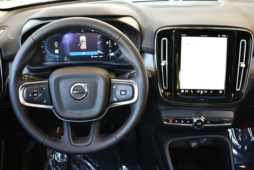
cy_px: 85
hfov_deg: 46.4
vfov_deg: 32.0
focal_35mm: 42
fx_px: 297
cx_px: 127
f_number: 3.8
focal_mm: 21
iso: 800
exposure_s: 1/125
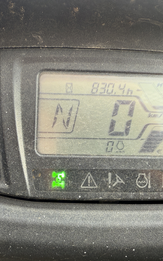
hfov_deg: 35.0
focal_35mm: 36
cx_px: 110
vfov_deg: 54.0
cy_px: 130
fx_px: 256
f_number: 2.2
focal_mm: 2.22
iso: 50
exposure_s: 1/112
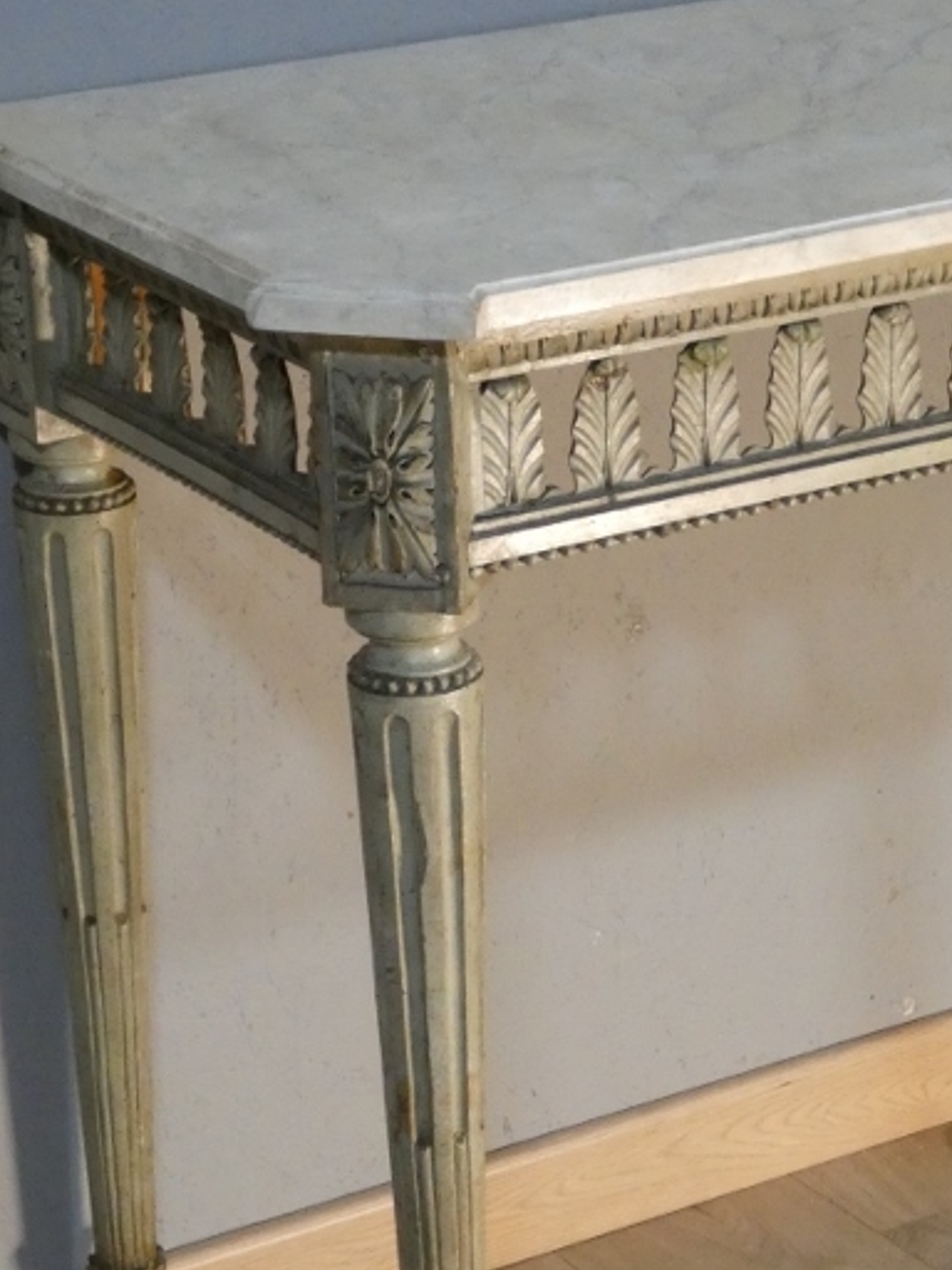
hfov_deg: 12.7
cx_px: 734
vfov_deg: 17.0
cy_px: 551
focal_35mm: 116
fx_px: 4254
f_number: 4.1
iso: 800
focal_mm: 10.4
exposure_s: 1/80
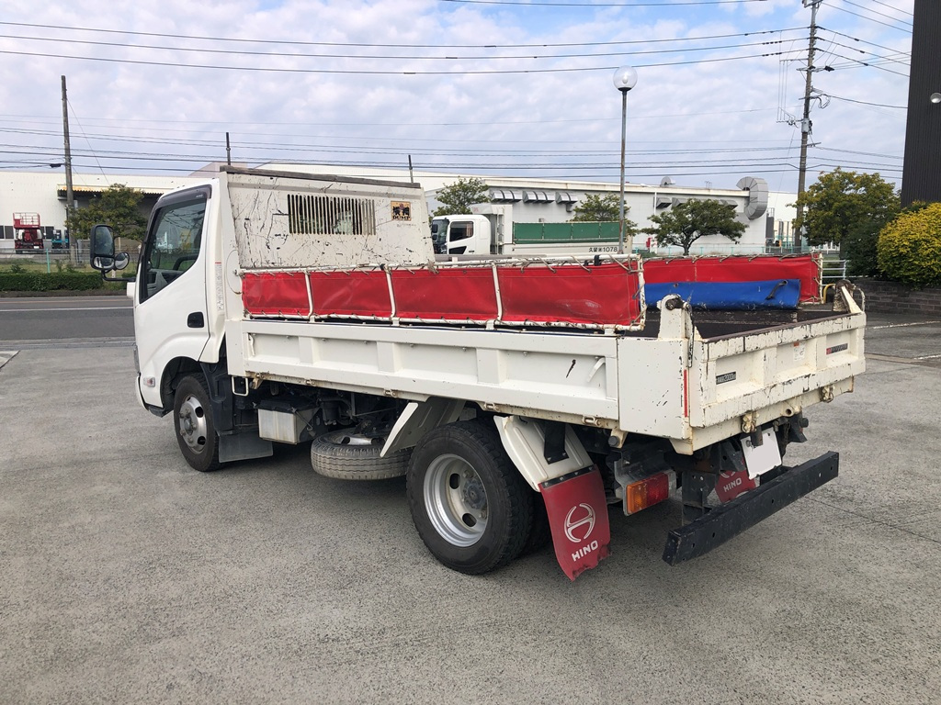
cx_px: 470
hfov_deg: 63.4
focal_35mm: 28
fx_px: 761
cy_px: 352
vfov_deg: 49.7
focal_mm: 4
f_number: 1.8
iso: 20
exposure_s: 1/1779
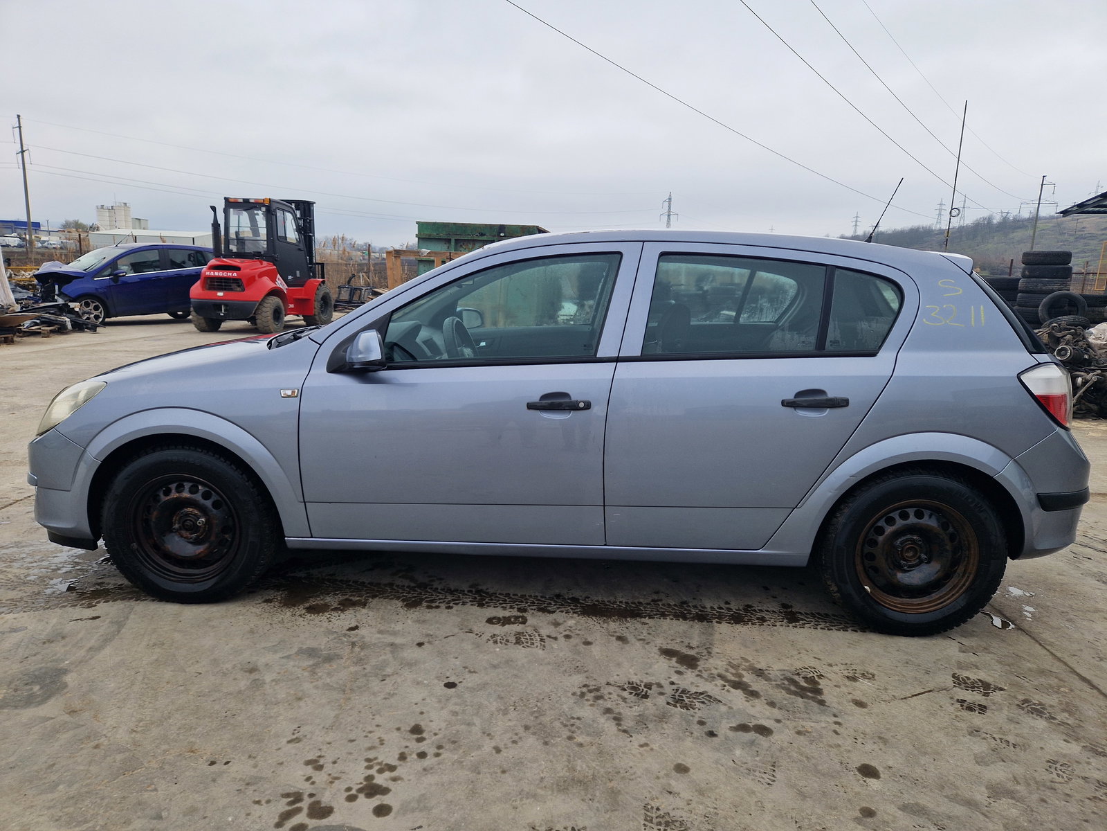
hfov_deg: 73.9
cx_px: 554
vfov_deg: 58.9
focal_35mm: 23
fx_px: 736
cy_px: 416
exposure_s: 1/293
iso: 50
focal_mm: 5.4
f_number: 1.8
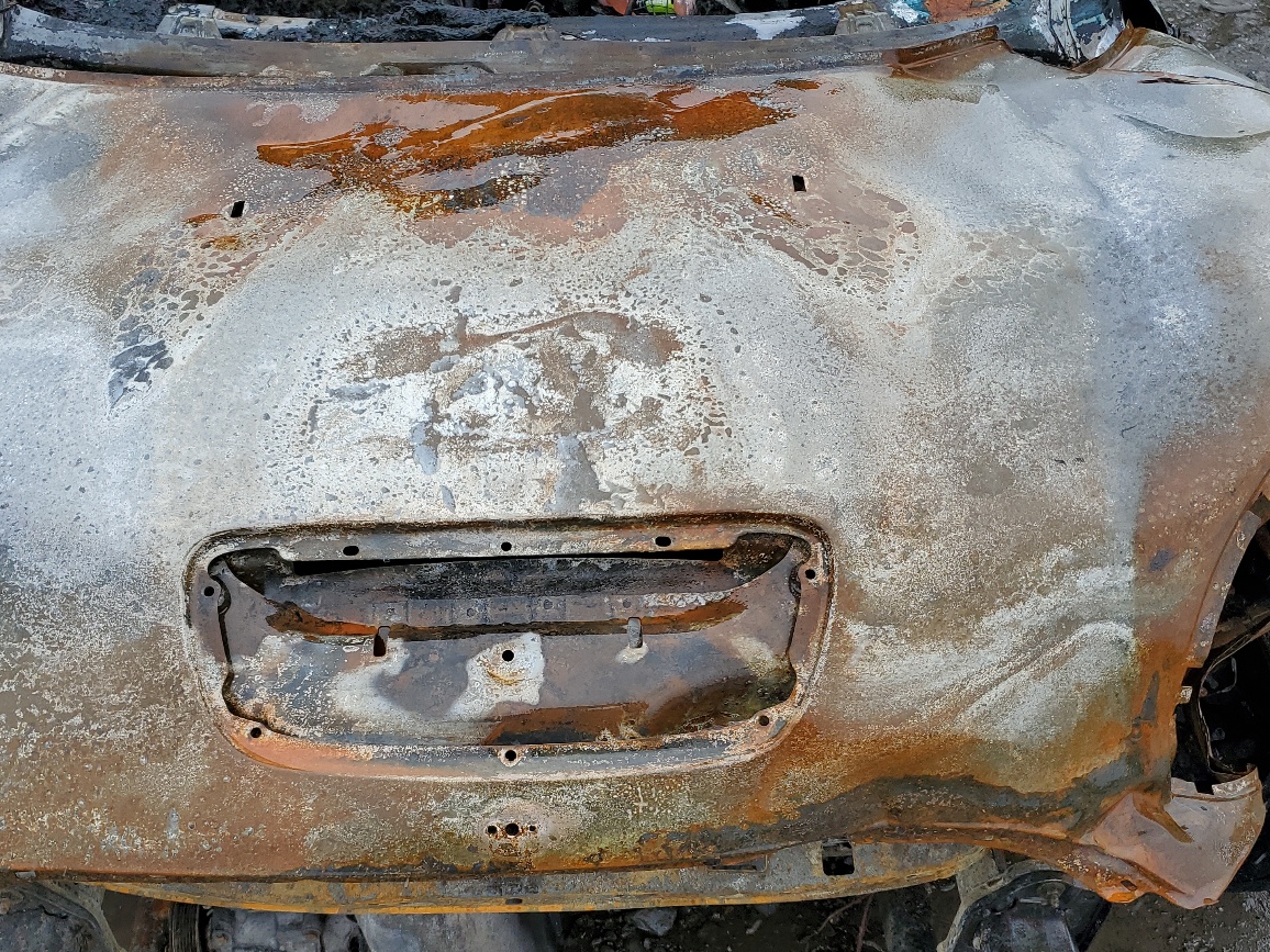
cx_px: 533
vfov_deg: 39.5
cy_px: 568
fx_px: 1321
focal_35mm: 36
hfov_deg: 51.1
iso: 50
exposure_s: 1/909
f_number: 1.5
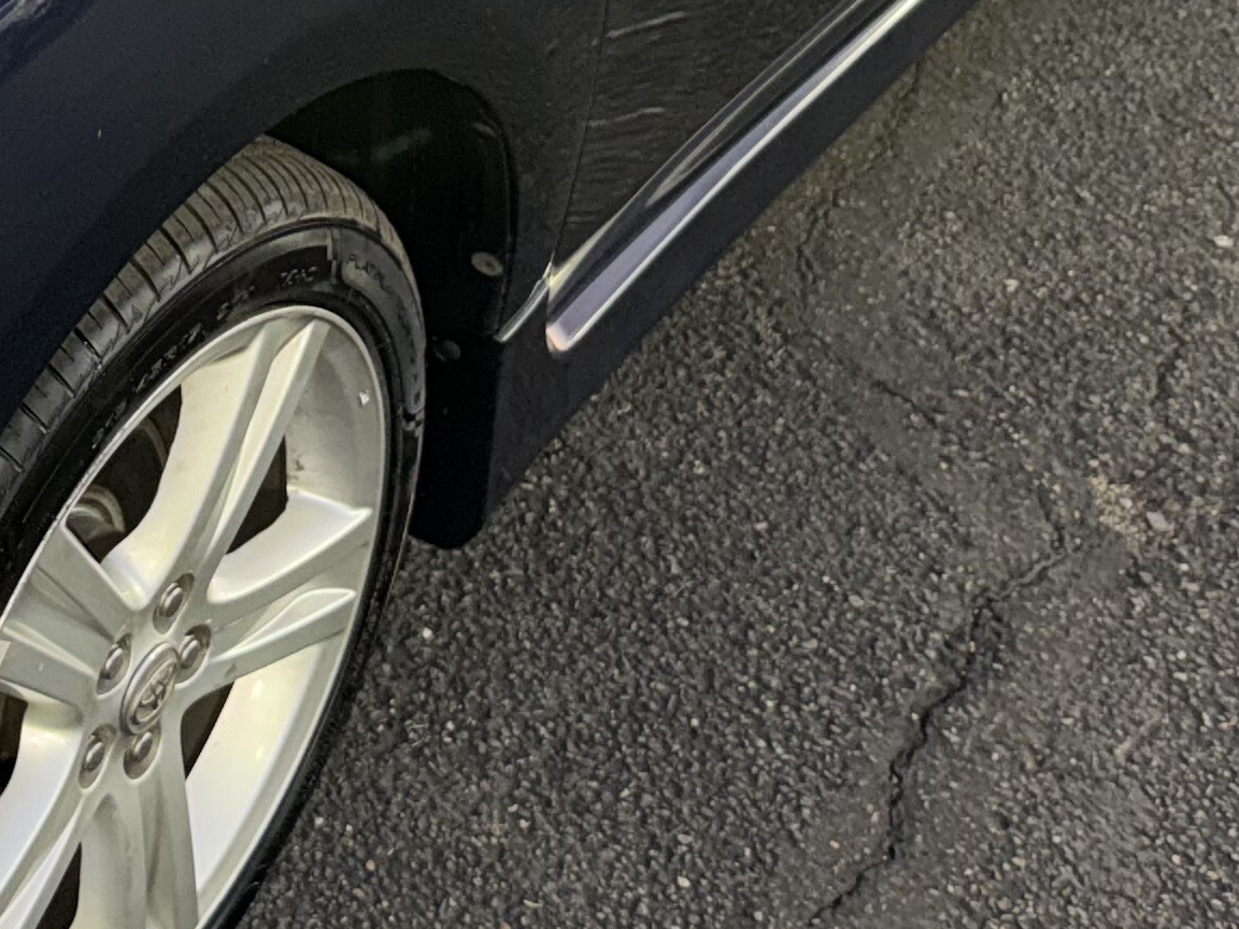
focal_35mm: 84
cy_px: -155
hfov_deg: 21.2
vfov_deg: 16.9
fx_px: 3007
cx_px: -348
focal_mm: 6.76
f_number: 1.78
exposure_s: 1/17
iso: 100
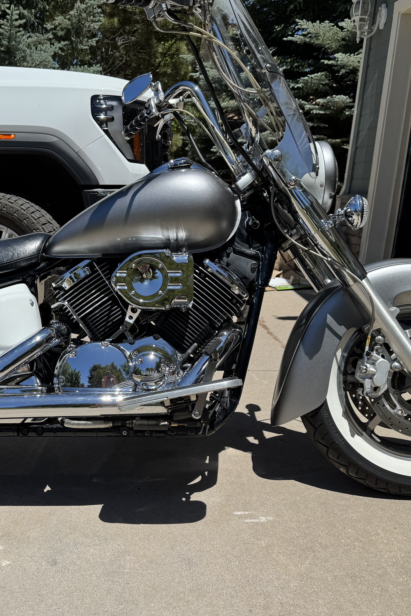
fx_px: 582
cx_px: 118
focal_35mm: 34
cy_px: 314
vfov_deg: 55.8
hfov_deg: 38.2
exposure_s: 1/5348
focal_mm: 6.76
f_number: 1.78
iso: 80
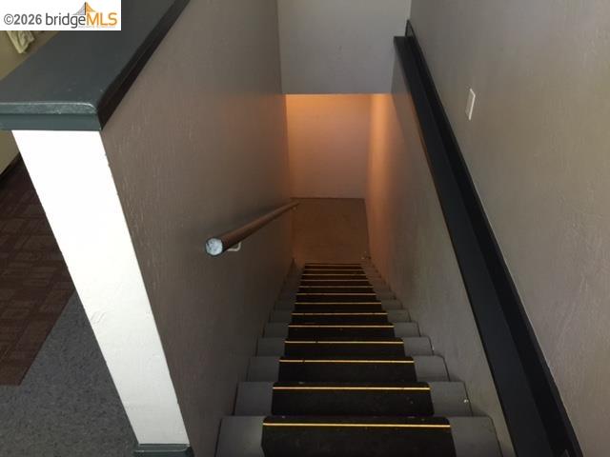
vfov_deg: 48.2
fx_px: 511
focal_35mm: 29
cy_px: 228
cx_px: 305
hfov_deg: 61.7
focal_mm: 4.15
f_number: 2.2
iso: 100
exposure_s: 1/10
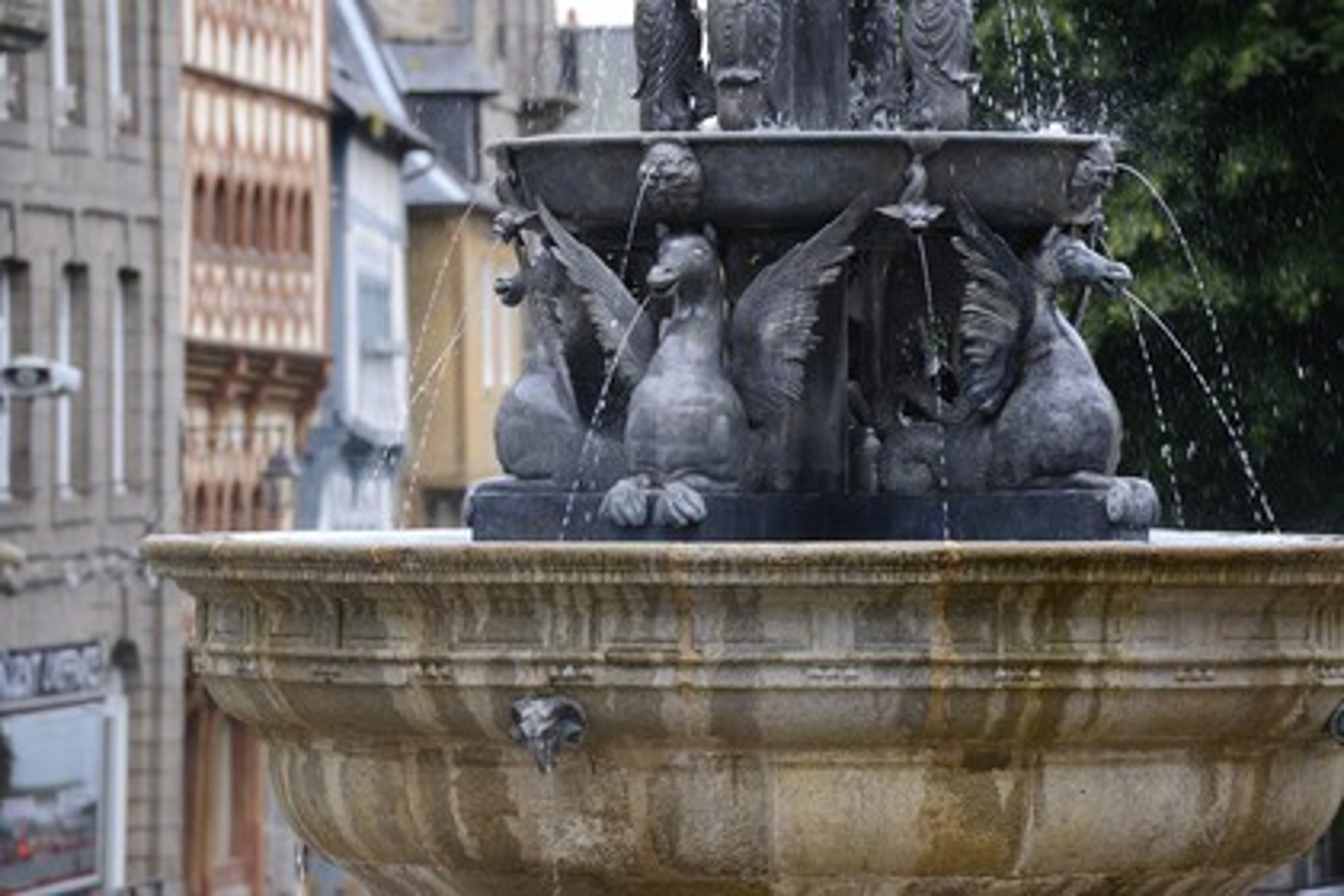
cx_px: 672
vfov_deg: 6.9
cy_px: 448
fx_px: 7466
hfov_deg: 10.3
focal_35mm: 200
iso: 400
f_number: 7.1
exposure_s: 1/200
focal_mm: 200
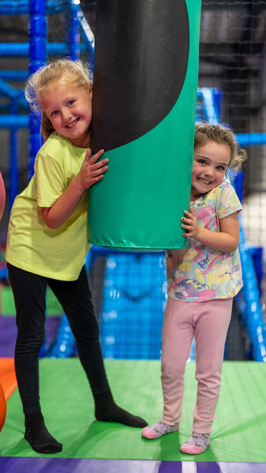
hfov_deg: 22.6
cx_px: 123
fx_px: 665
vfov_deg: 39.2
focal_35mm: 53
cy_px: 238
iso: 400
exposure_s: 1/500
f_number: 1.2
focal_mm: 50
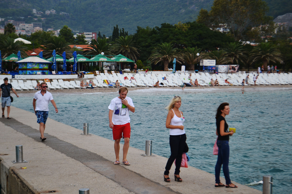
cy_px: 97
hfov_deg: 24.6
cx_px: 146
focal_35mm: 82
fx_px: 669
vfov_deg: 16.6
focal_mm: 55
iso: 400
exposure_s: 1/1250
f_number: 5.6
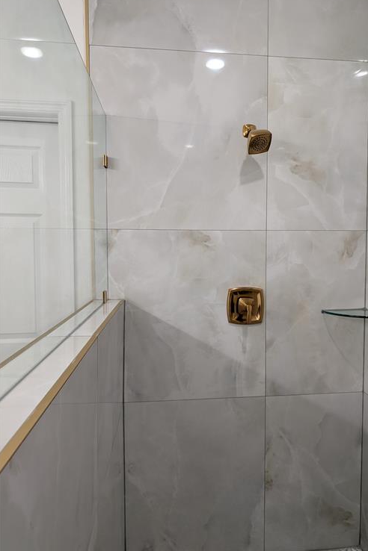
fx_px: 399
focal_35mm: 26
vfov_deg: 69.4
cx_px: 214
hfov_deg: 49.4
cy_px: 276
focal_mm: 6.9
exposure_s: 1/105
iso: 24
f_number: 1.68
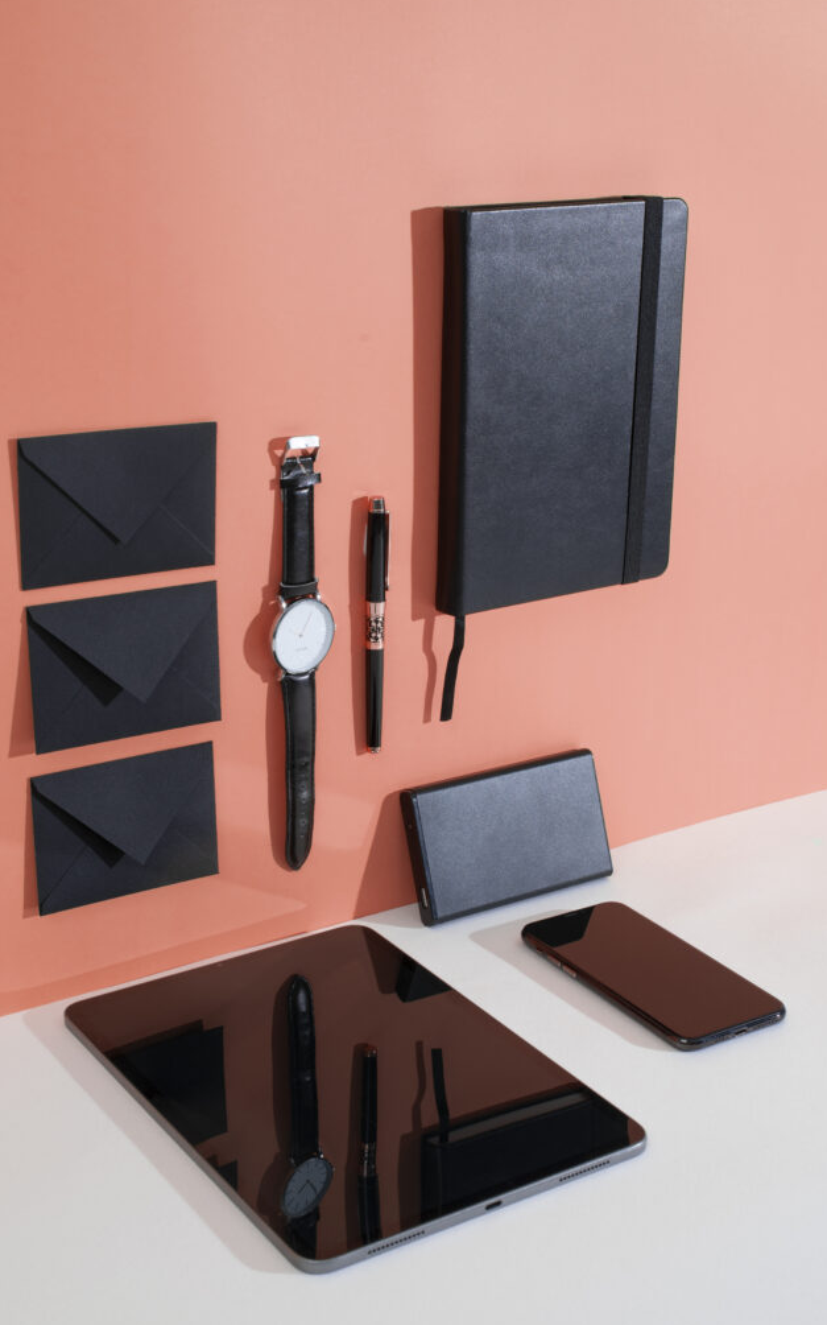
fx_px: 1876
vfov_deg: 38.9
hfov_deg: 24.9
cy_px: 666
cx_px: 396
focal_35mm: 52
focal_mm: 50
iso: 200
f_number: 5.6
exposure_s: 1/100
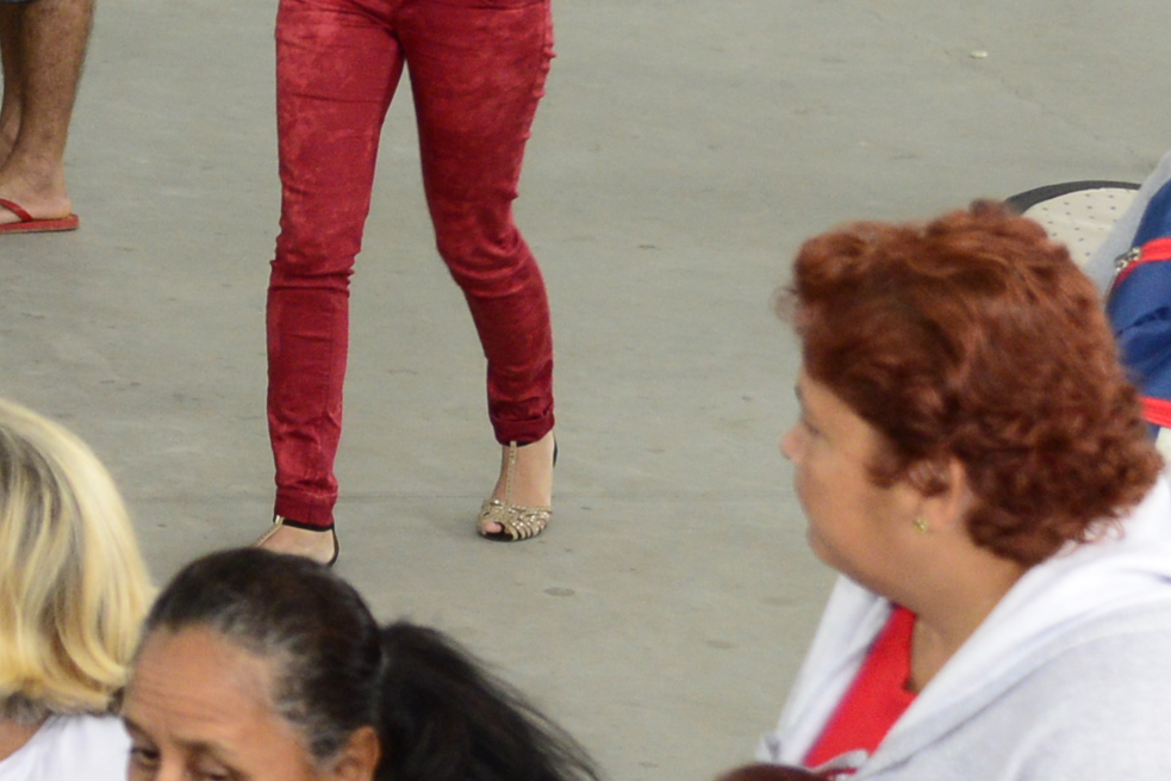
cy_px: -175
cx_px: -671
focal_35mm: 202
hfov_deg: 9.8
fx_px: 6569
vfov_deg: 6.7
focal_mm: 44
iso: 1600
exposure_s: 1/125
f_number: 4.5
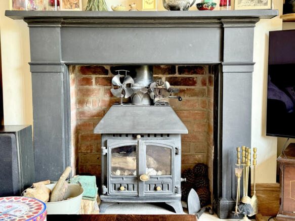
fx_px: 409
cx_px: 148
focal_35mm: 48
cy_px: 110
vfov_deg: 30.3
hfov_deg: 39.7
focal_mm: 6.76
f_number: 1.78
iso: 320
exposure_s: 1/40
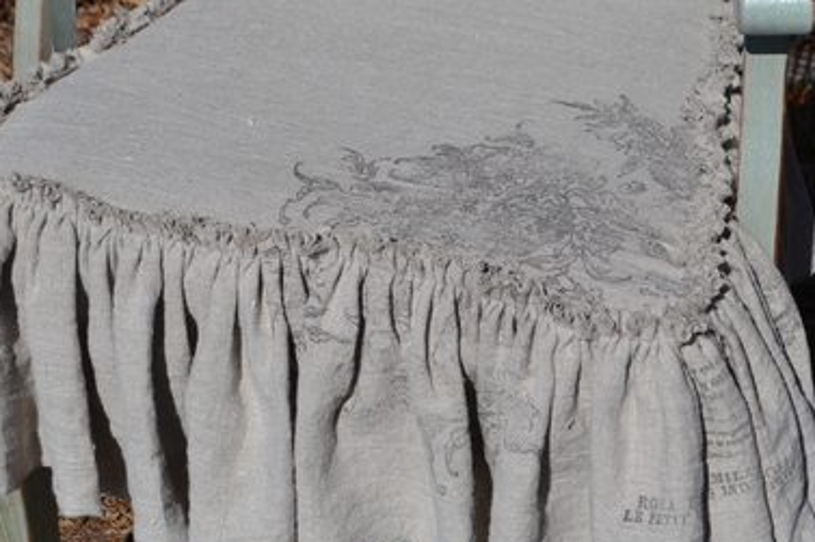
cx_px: 363
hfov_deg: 23.6
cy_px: 242
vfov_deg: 15.9
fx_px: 1946
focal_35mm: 86
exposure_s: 1/320
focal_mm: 36
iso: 100
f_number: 9
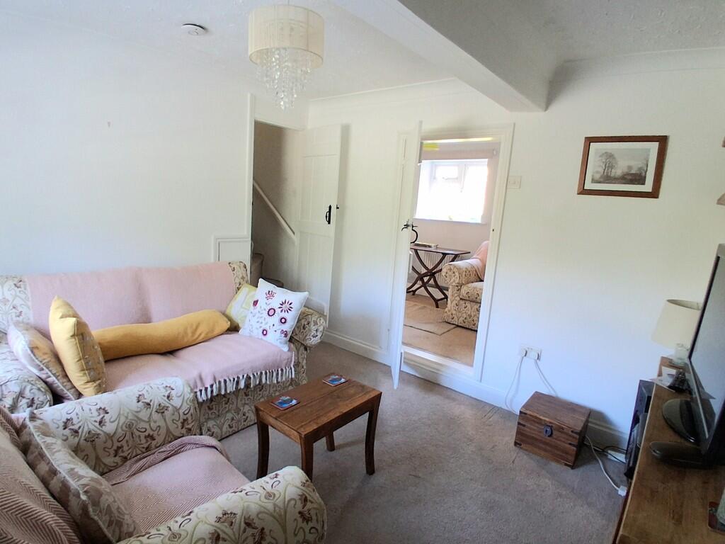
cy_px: 272
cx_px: 362
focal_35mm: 17
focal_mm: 1.4
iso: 250
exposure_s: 1/40
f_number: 2.2
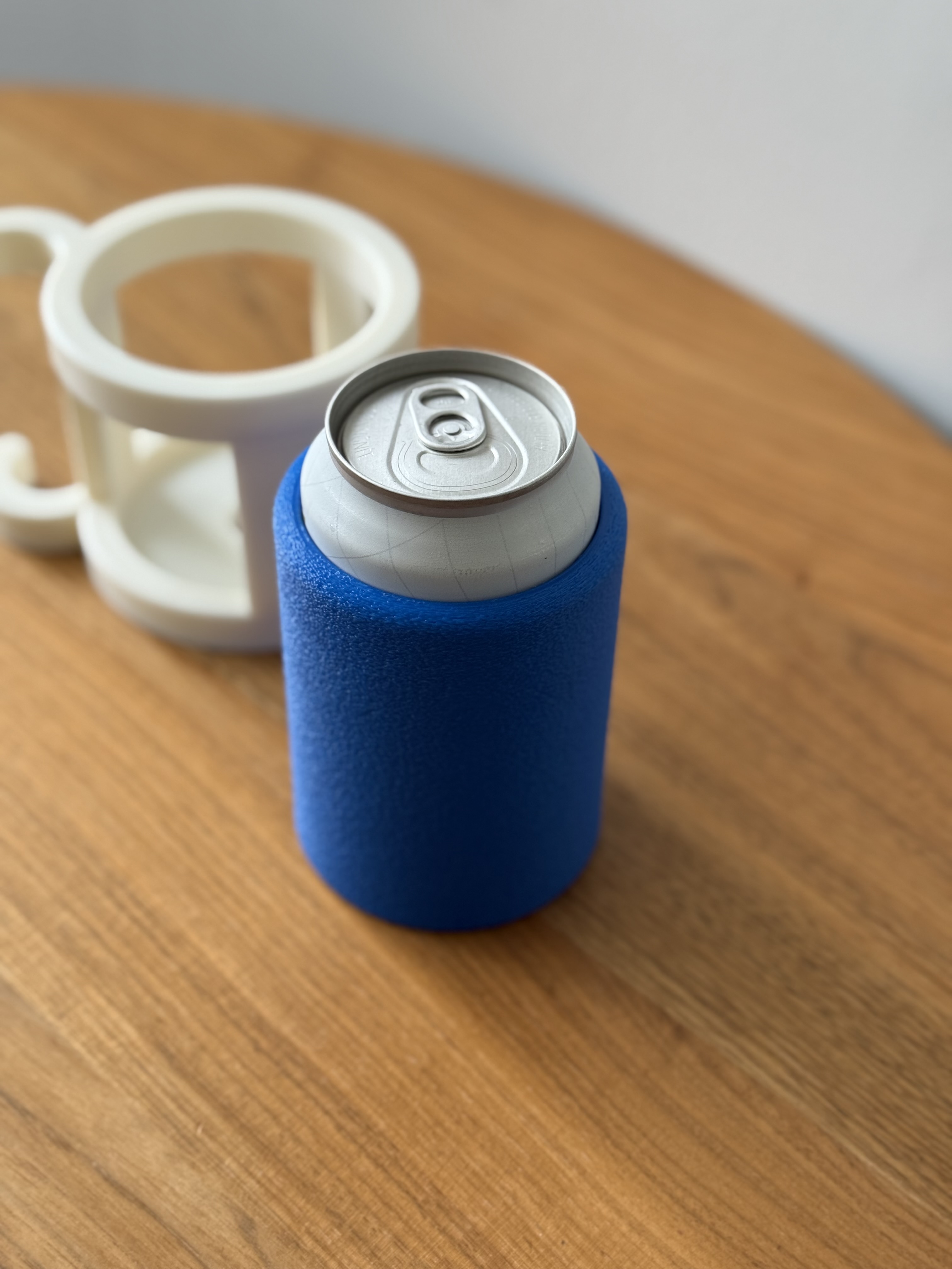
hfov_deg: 30.3
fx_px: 1760
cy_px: 634
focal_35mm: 48
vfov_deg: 39.7
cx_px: 476
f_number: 1.78
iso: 100
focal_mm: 6.76
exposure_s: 1/73
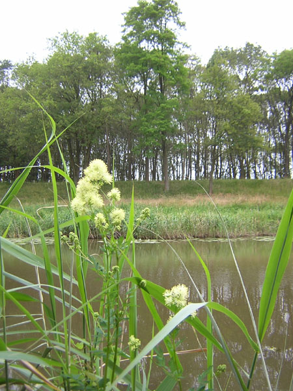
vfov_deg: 51.4
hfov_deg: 39.7
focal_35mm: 36
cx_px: 146
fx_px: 406
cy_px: 196
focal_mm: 4.7
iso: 100
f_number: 2.6
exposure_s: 1/164
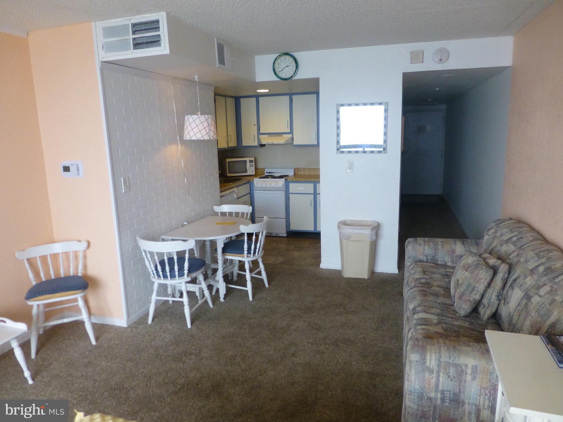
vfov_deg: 56.8
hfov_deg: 71.6
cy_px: 211
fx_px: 390
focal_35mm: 24
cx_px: 282
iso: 400
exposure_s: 1/50
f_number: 3.3
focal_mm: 4.3
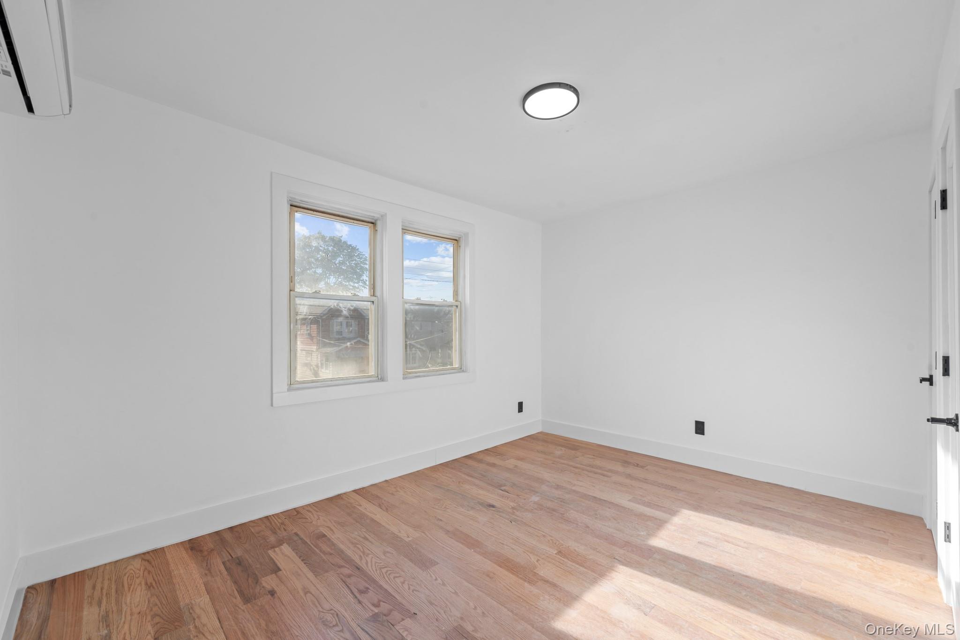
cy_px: 320
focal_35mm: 14
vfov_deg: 81.2
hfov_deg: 104.3
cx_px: 480
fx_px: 373
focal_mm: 14
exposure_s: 1/30
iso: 250
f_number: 10
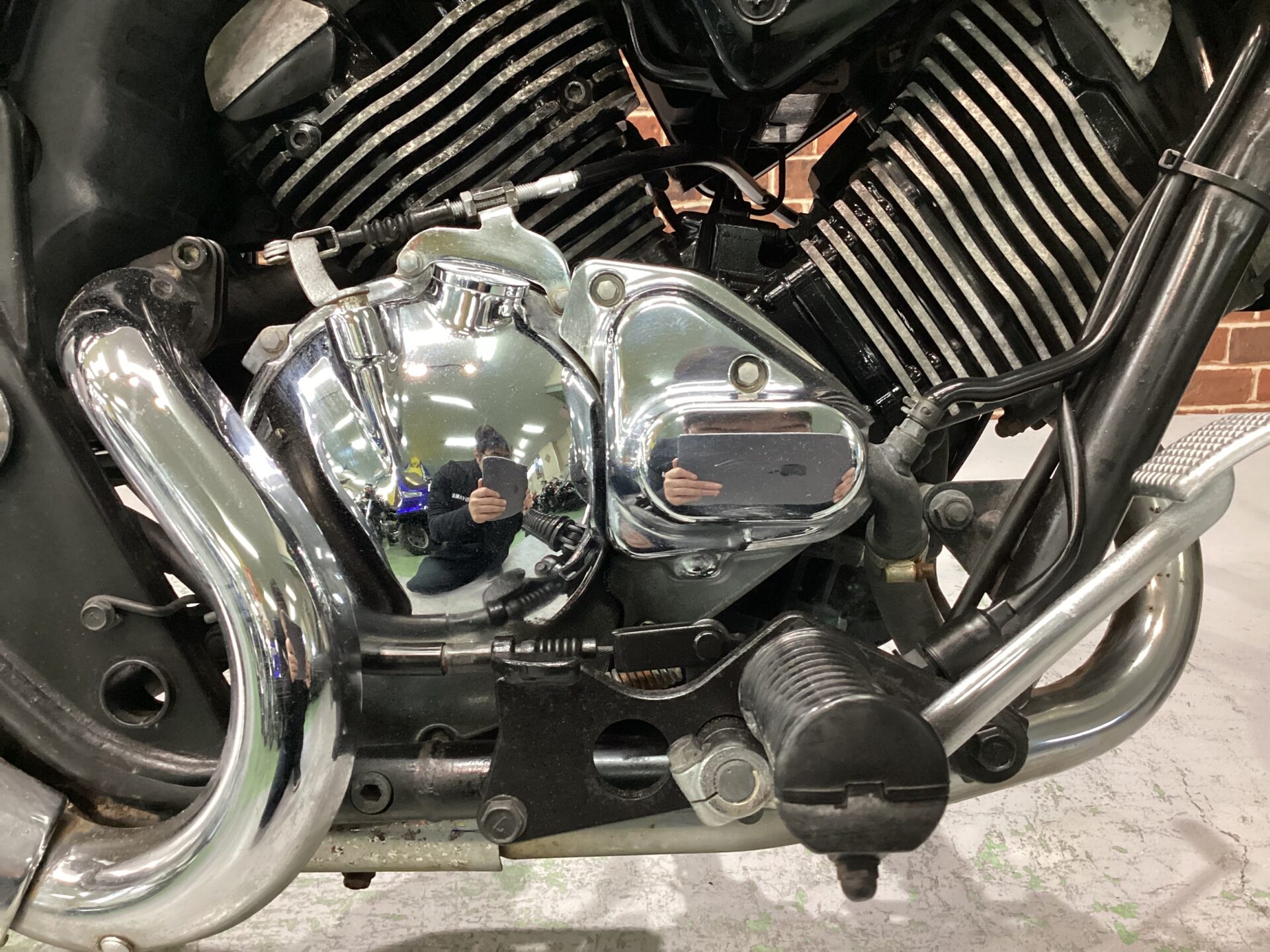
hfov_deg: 58.4
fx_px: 1137
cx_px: 635
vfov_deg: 45.4
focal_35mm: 31
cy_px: 476
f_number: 2.4
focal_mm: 3.3
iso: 320
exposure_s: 1/40
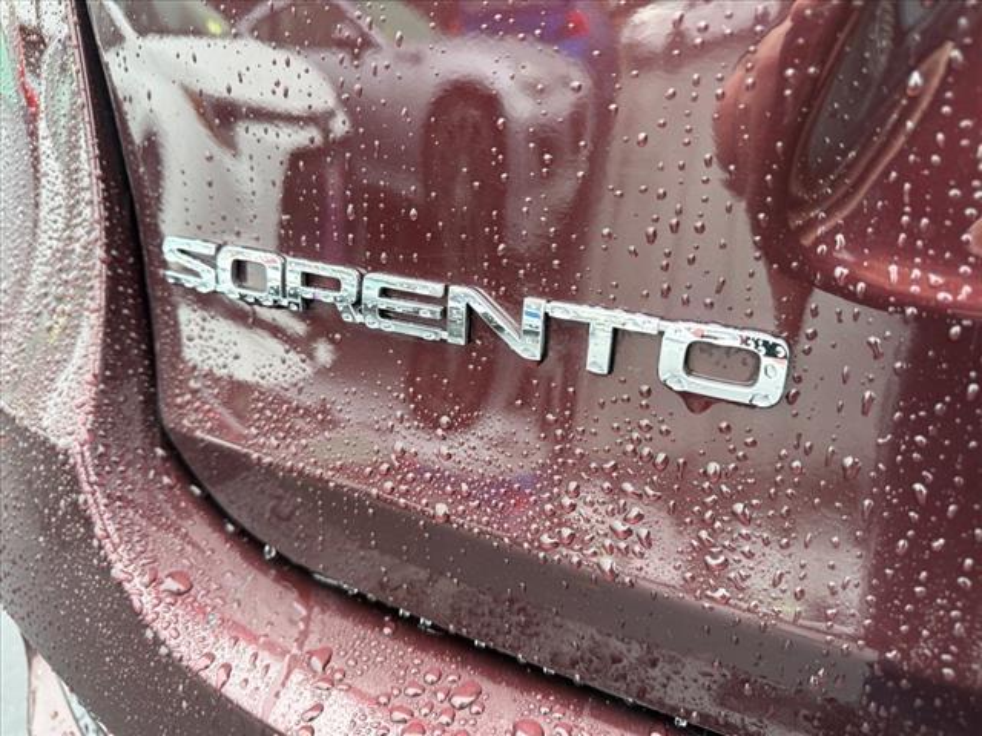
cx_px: 491
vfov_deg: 56.8
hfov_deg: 71.6
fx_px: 681
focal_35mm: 24
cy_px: 368
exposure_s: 1/121
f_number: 1.78
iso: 160
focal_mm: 6.76
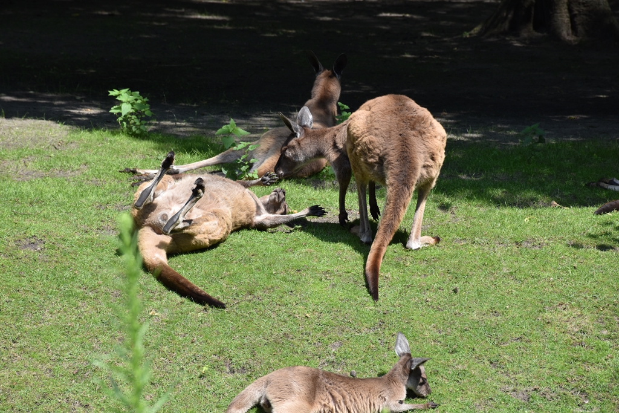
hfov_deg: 12.2
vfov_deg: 8.2
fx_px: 2889
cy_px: 206
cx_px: 310
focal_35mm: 168
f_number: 9
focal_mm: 112
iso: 200
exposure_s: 1/320
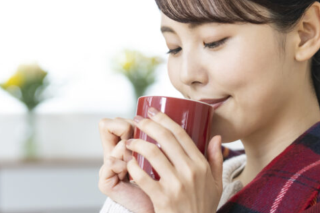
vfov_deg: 9.1
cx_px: 105
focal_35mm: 151
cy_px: 142
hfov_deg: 13.6
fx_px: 1341
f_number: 2.8
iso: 500
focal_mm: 70
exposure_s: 1/200
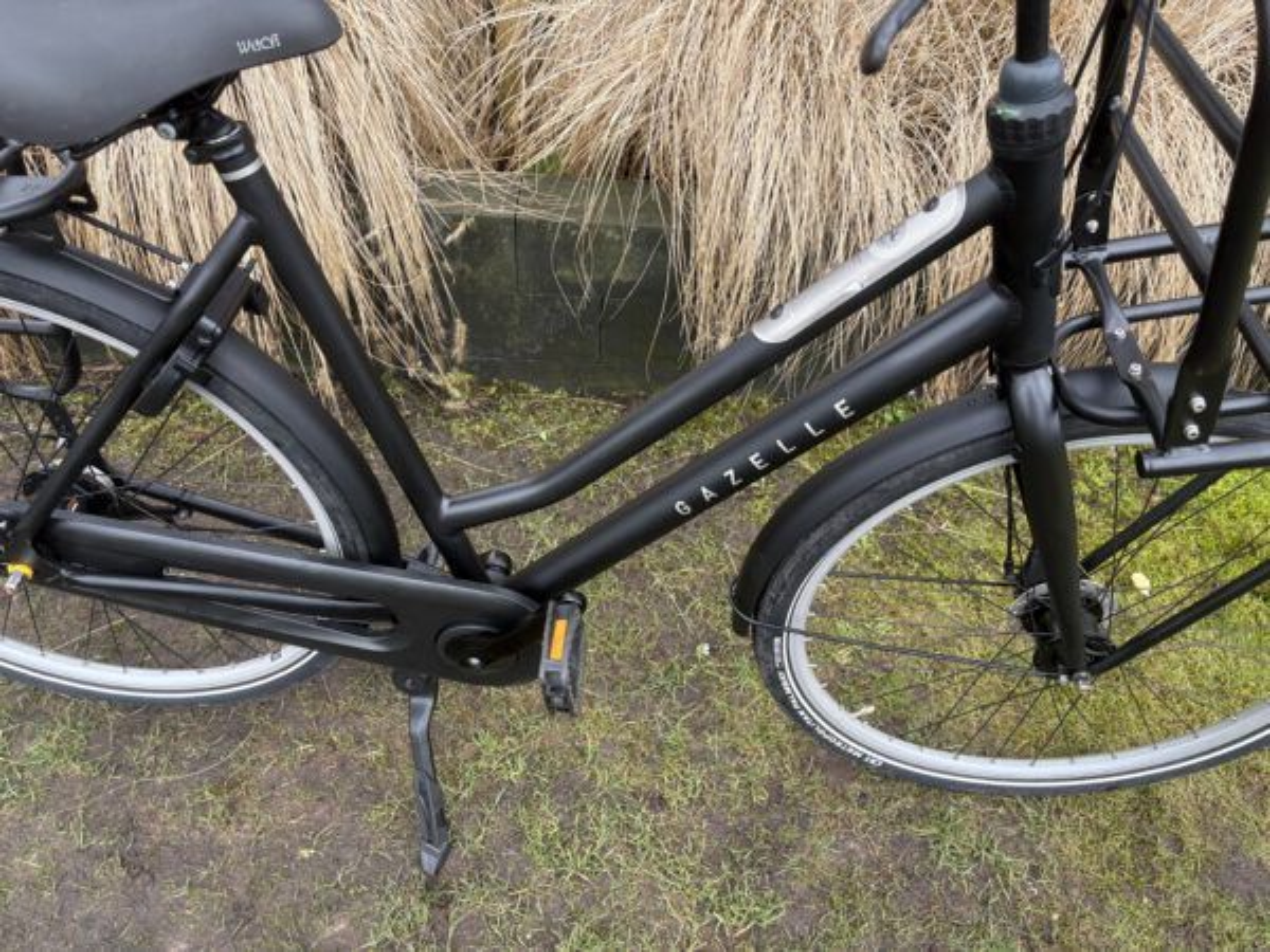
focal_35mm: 26
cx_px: 635
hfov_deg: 67.3
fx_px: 954
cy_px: 476
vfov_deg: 53.1
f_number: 1.6
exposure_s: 1/121
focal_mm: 5.96
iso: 100
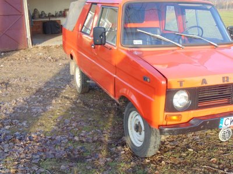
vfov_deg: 34.3
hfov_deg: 44.8
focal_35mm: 42
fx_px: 283
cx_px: 116
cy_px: 87
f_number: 3.3
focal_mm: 7.6
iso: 80
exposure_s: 1/125
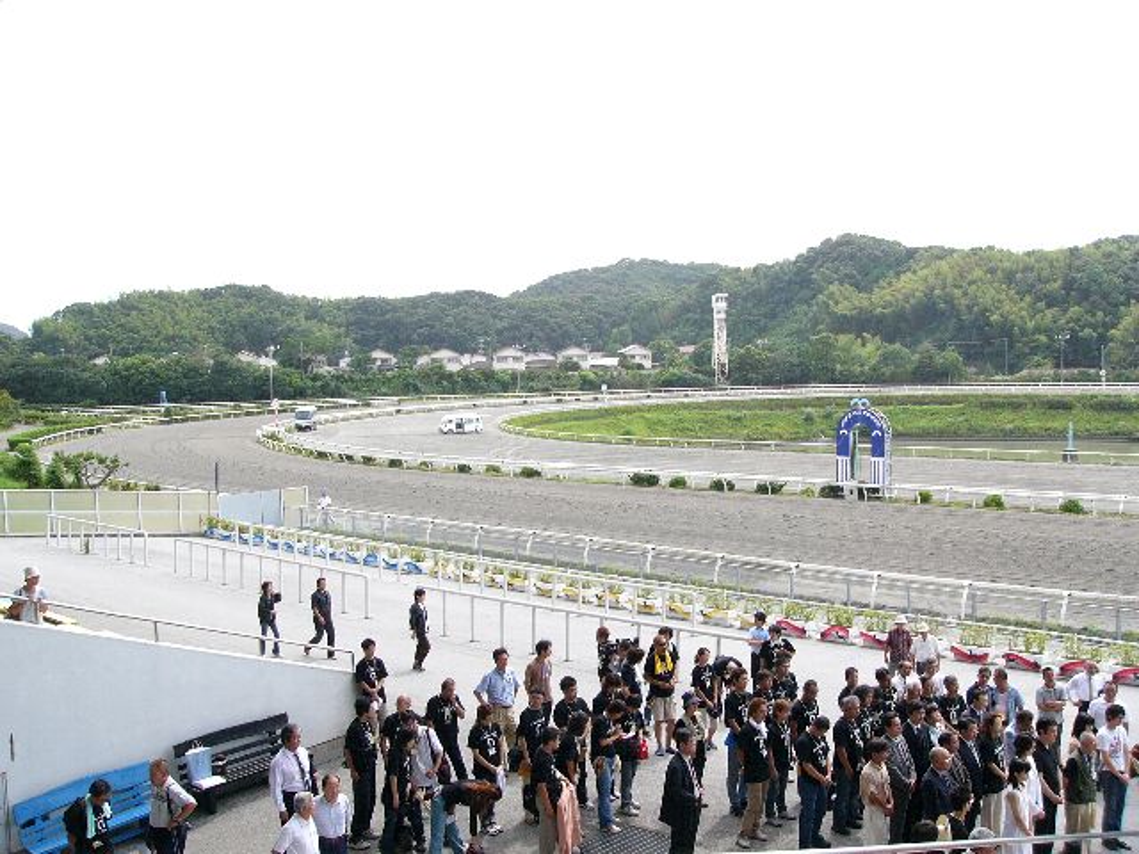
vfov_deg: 39.7
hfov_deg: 51.4
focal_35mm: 36
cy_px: 427
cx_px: 570
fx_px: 1185
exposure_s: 1/1000
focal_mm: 6
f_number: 2.8
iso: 100
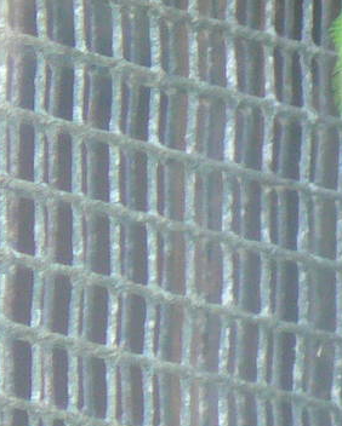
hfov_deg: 0.8
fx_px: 24208
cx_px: 723
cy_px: -88
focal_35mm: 1915
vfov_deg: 1.0
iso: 125
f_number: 3.3
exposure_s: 1/30
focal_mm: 72
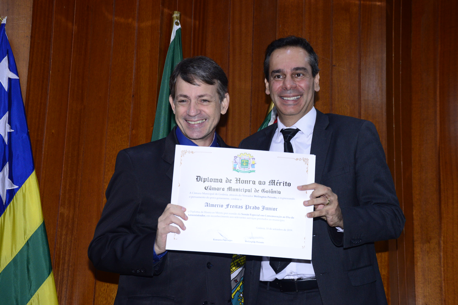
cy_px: 152
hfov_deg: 30.9
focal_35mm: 65
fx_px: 827
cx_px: 229
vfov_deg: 20.9
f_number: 7.1
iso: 2500
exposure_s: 1/125
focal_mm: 65
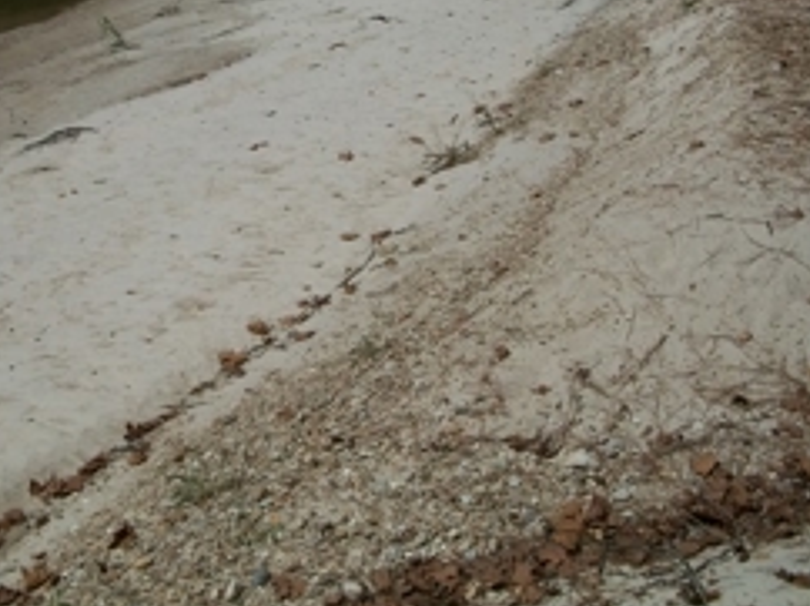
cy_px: 127
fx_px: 1239
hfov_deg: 36.0
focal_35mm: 53
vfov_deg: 27.0
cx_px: 298
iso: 80
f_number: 5.5
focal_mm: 5.7
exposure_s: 1/1401
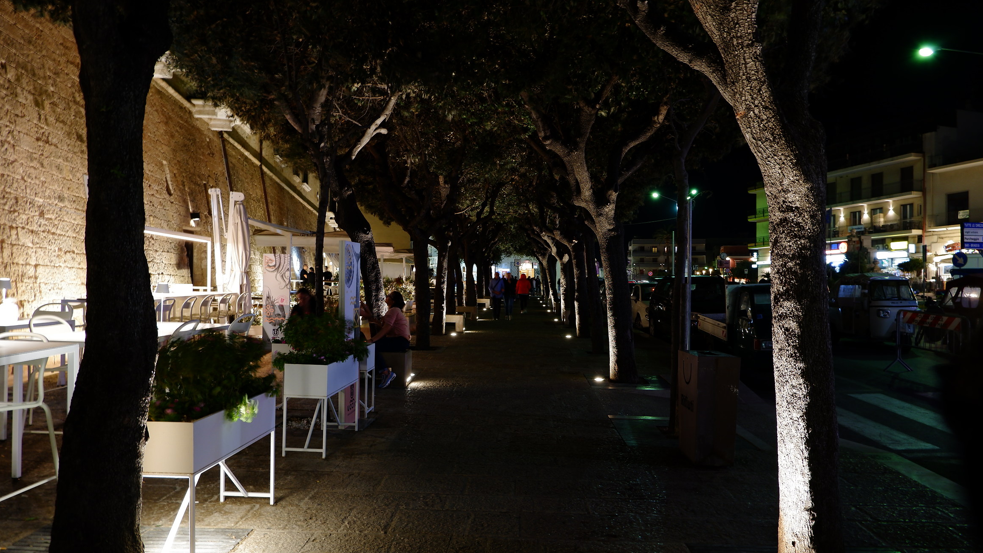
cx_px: 509
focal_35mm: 25
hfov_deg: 74.0
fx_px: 652
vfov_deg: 46.0
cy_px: 289
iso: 200
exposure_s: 1/3
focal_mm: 15
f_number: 3.5
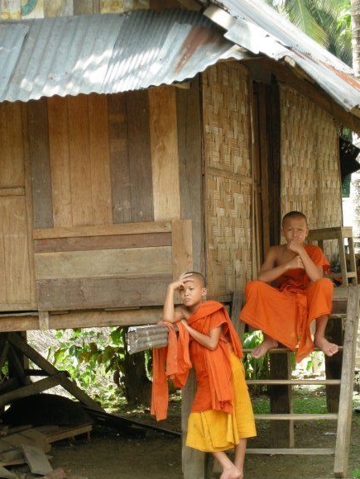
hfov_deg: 11.5
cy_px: 249
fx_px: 1789
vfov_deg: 15.3
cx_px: 187
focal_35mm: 129
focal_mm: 24.5
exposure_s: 1/41.6
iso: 64
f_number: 5.1
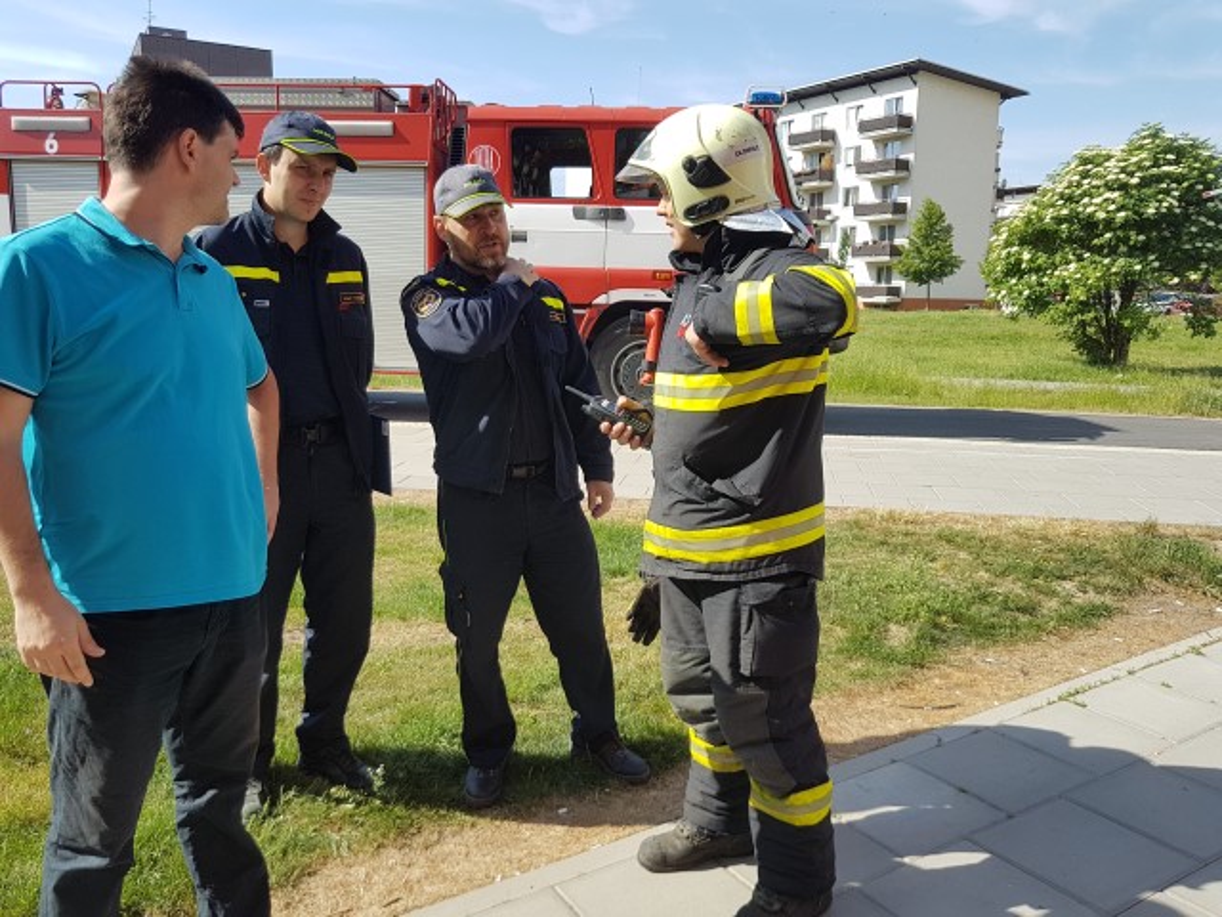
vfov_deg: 53.1
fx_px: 918
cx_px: 611
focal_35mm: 26
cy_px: 458
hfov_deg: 67.3
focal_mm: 4.2
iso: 40
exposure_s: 1/1224
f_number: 1.7
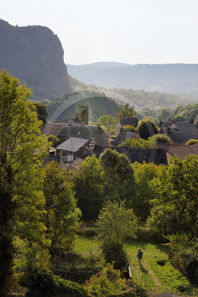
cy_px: 148
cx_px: 99
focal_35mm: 70
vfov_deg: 28.9
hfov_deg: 19.4
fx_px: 578
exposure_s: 1/250
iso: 200
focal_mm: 70
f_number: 14
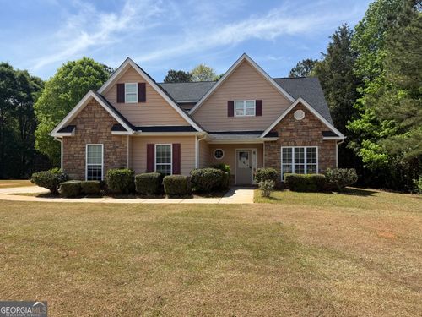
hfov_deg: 71.6
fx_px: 293
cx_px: 211
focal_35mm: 24
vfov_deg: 56.8
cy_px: 158
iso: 80
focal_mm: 6.76
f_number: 1.78
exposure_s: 1/3759
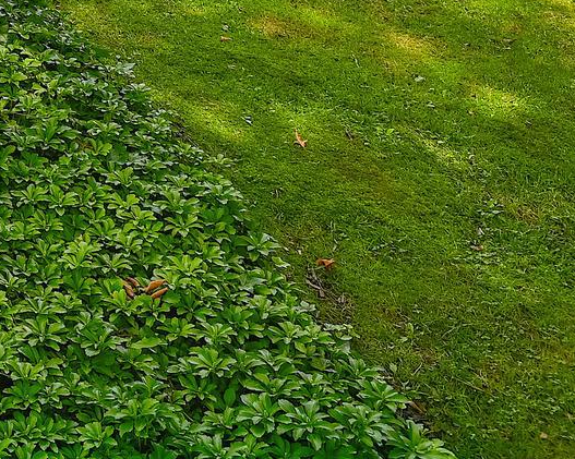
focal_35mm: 62
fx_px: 1055
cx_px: -338
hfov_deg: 23.1
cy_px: -280
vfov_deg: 20.2
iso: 200
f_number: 4.5
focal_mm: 17
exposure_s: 1/250
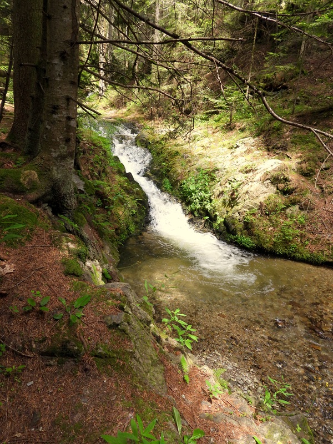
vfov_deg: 71.6
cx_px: 166
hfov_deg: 56.8
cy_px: 222
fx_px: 308
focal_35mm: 24
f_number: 2.8
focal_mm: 4.3
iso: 100
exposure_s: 1/160
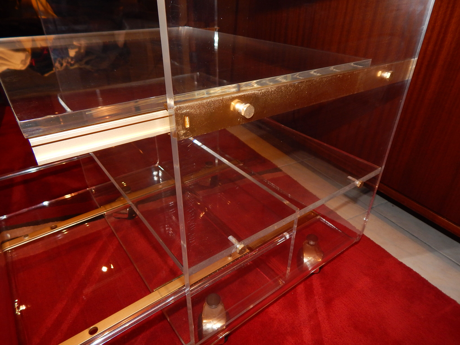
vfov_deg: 61.1
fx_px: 292
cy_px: 172
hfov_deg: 76.4
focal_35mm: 22
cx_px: 230
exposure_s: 1/30
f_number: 3
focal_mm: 4
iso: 200
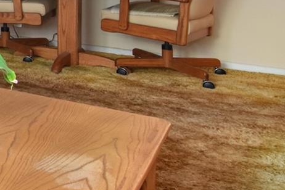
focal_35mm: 73
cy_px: -74
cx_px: -296
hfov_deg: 18.0
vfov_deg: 17.2
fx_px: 580
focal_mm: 11
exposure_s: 1/20
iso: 800
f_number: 8
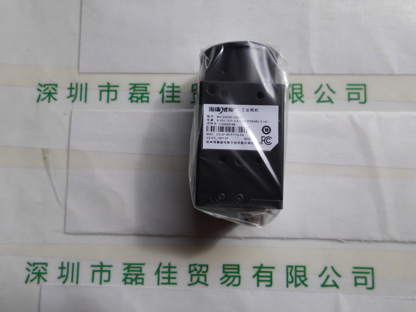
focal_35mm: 26
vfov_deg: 53.1
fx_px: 312
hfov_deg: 67.3
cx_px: 208
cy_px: 156
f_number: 3.2
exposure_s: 1/861
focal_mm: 4.6
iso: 100
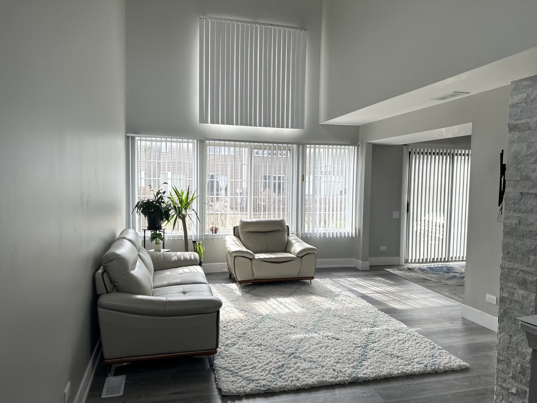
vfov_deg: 53.1
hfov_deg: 67.3
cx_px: 268
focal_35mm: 26
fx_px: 403
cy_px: 202
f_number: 1.5
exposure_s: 1/499
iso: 50
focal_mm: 5.7
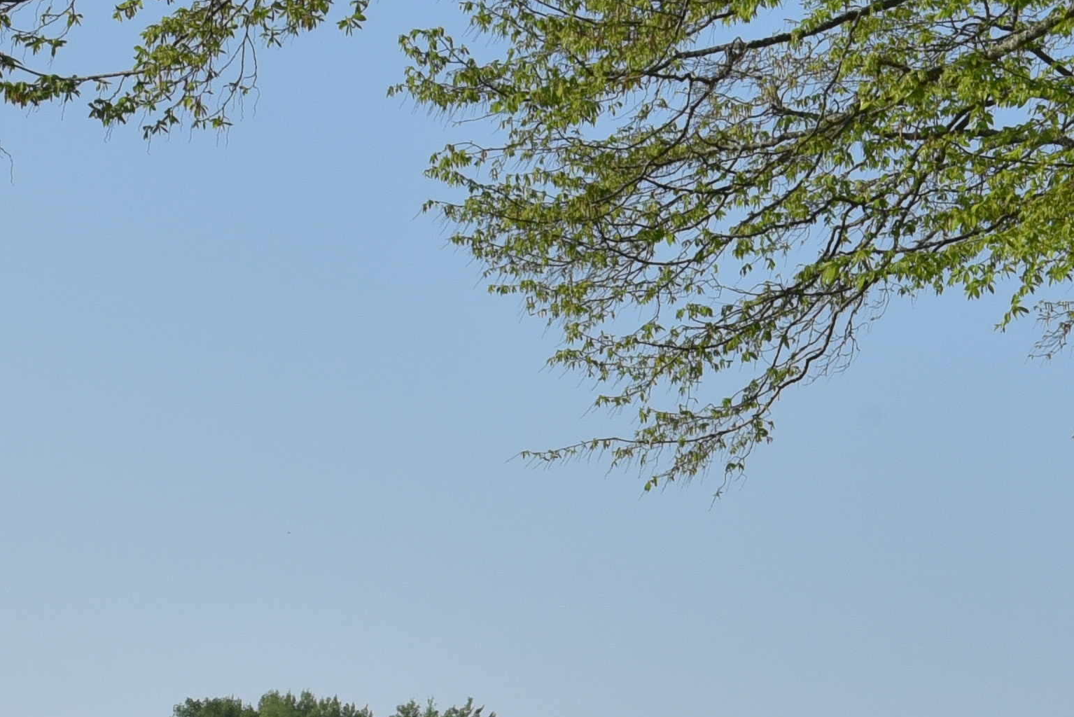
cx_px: 862
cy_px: 1024
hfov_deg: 13.7
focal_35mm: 149
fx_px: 4447
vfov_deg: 9.0
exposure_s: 1/800
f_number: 14
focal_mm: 38
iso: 800
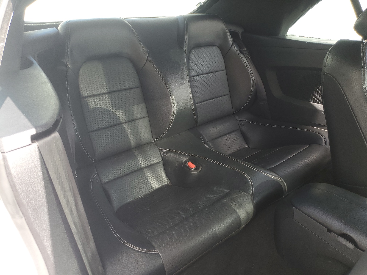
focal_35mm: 26
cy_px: 138
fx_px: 276
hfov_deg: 67.3
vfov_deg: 53.1
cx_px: 184
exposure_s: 1/179
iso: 50
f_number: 1.5
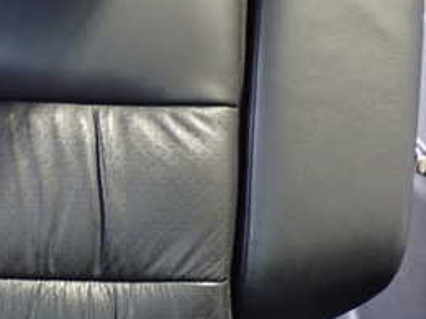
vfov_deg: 17.7
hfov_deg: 23.0
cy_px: 208
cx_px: 54
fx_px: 1021
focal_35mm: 83
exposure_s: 1/15
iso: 800
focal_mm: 6.37
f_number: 2.5
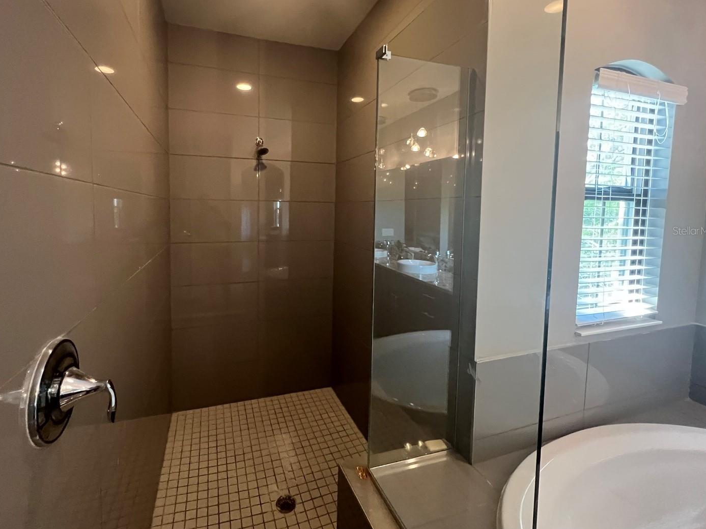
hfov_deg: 97.8
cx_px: 314
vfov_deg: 81.3
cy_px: 230
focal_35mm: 15
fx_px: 306
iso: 1000
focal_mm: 1.57
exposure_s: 1/40
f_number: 1.8
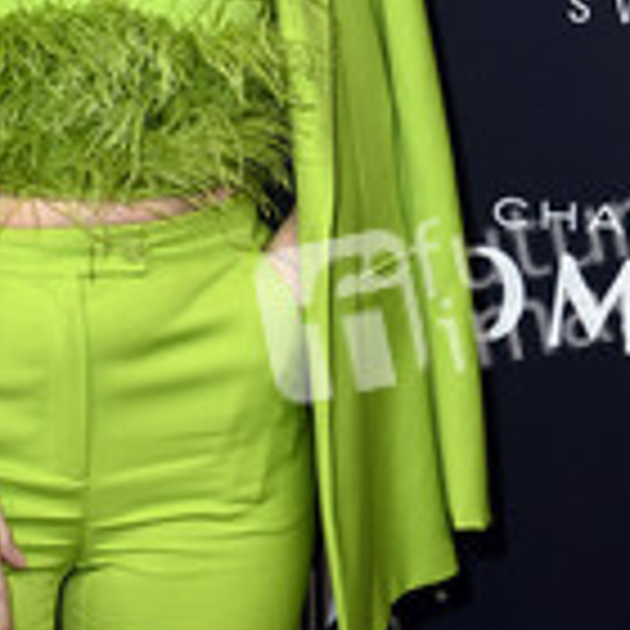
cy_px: 72
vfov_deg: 13.0
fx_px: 2739
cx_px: 76
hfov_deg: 13.0
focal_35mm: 133
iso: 500
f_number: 5.6
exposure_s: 1/250
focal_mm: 55
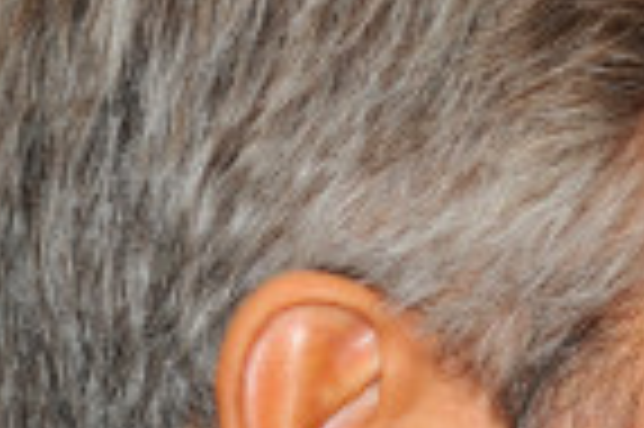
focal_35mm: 840
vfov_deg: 1.6
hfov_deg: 2.5
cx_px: 851
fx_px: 15009
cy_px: 665
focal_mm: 200
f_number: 5
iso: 200
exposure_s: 1/160
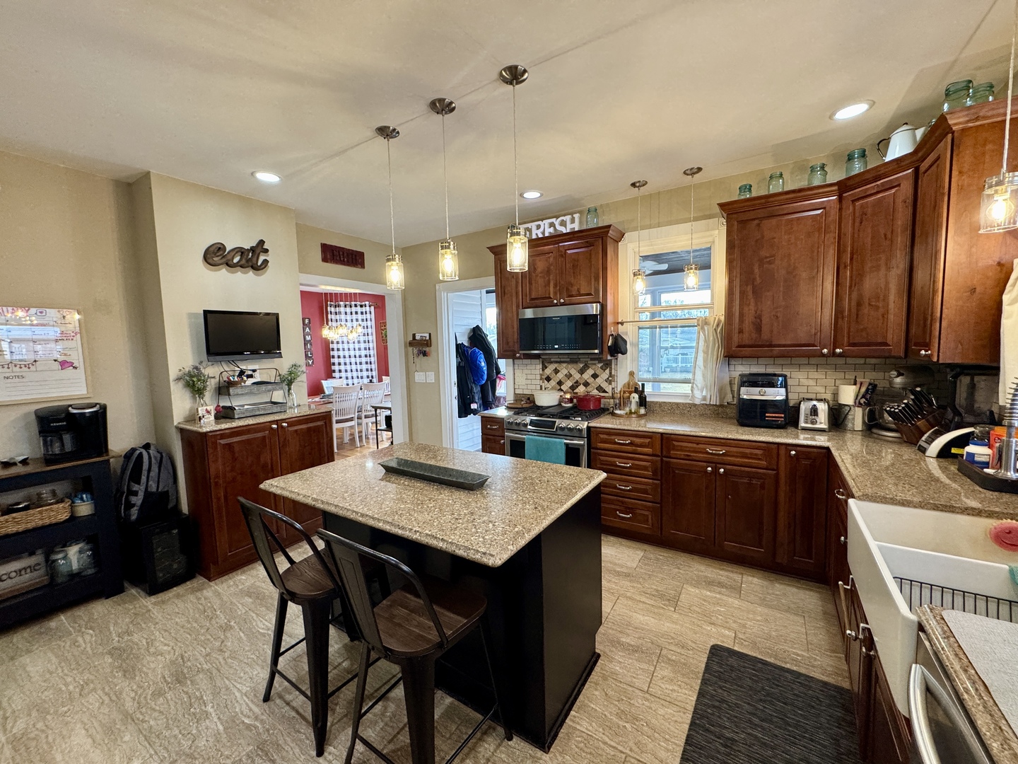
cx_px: 509
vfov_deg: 85.7
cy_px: 382
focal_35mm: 14
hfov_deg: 102.1
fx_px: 412
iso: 200
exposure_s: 1/120
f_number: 2.2
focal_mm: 2.22
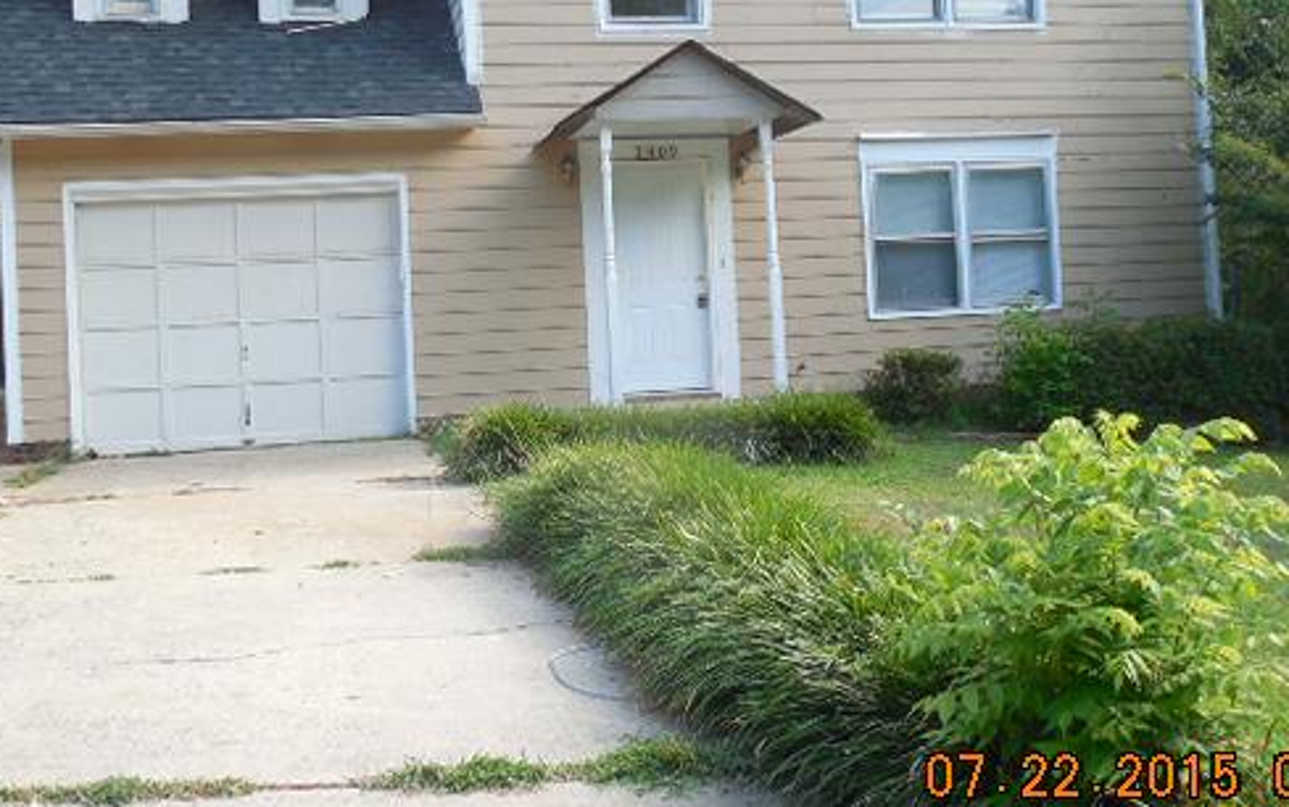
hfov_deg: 46.2
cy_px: 266
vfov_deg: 29.7
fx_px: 1511
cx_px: 656
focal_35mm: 43
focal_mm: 5.6
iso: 125
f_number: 3.6
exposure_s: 1/200
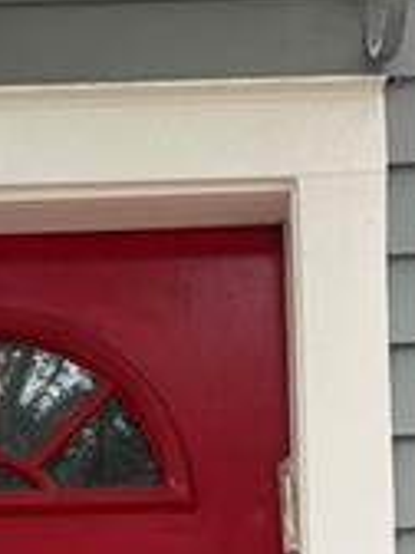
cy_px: 1068
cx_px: 43
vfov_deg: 15.0
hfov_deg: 13.3
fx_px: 1758
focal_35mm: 110
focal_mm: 6.86
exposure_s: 1/121
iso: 80
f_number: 1.78
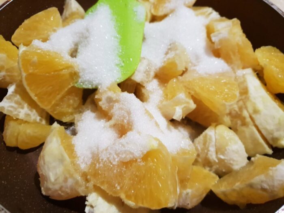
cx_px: 142
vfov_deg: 53.1
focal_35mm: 26
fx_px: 213
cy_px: 106
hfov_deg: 67.3
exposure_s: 1/25
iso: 320
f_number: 1.5
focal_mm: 4.3
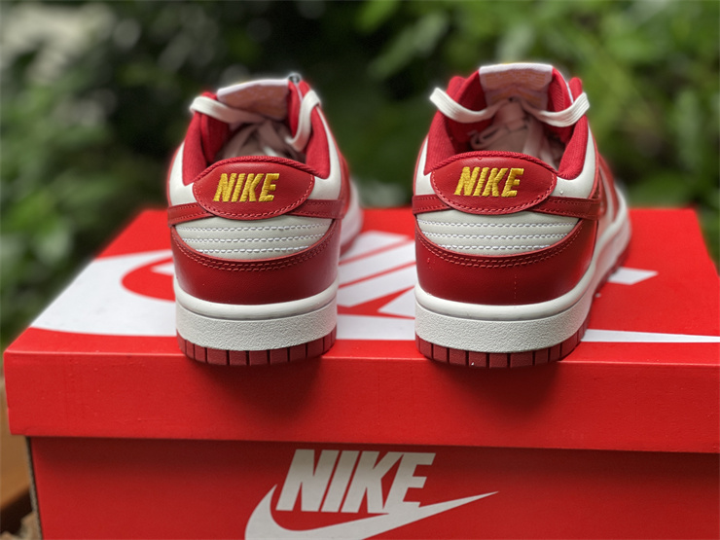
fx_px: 1331
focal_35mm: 64
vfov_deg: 22.9
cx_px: 360
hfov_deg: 30.3
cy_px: 270
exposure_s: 1/121
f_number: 2.2
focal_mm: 7.5
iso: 100
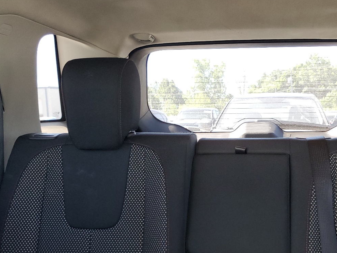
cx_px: 227
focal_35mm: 42
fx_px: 409
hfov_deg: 44.1
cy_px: 189
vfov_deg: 33.7
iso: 86
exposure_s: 1/120
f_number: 1.5
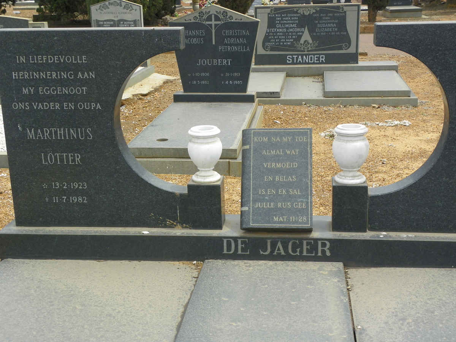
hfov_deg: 36.8
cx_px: 228
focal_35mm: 52
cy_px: 171
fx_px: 685
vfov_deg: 28.0
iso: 64
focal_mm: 9.2
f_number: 5
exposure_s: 1/160
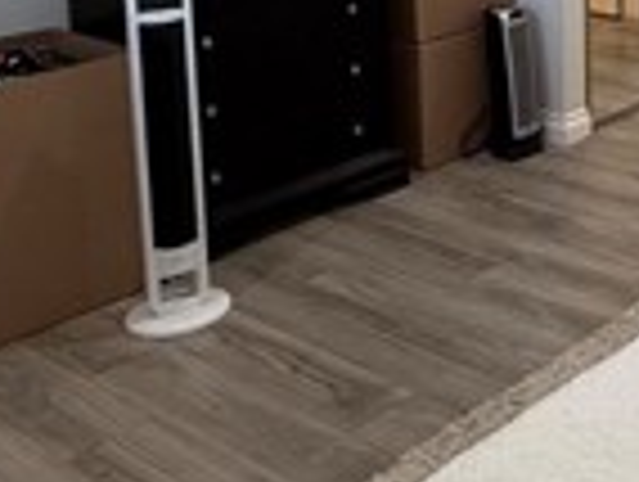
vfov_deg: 21.5
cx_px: 801
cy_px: -113
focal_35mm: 63
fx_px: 1165
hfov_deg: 26.6
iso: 320
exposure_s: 1/120
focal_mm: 2.22
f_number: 2.2
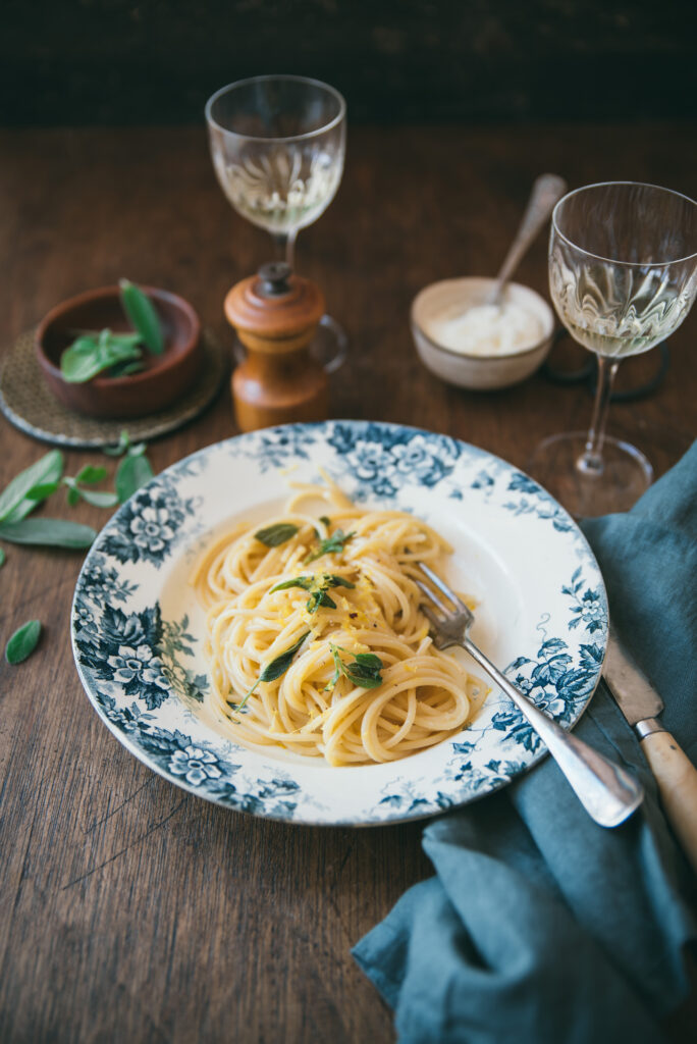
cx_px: 348
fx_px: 1305
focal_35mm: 45
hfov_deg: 29.9
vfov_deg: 43.6
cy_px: 522
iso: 100
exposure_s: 1/60
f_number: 2.8
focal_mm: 45
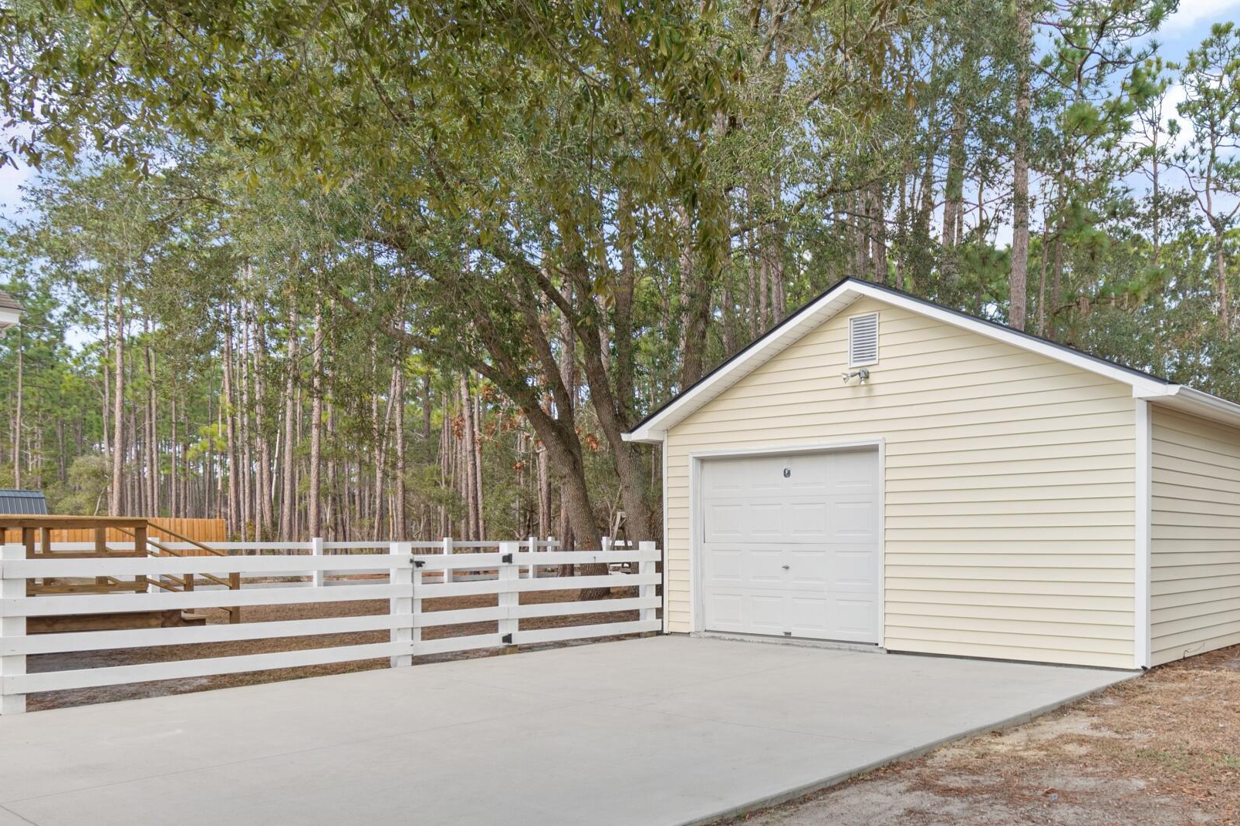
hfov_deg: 63.4
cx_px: 851
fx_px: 964
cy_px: 563
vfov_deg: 45.6
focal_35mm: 28
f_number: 4.5
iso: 100
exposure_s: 1/80
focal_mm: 10
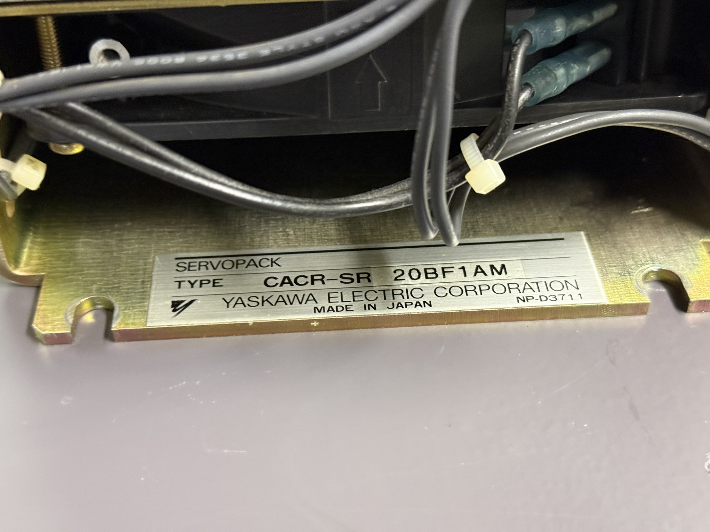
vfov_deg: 30.3
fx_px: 985
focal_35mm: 48
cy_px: 266
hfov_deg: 39.7
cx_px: 355
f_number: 1.78
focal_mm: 6.76
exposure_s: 1/25
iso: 500
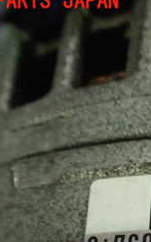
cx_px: 240
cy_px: 219
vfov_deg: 24.8
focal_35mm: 81
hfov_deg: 14.7
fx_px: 535
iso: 800
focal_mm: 5.4
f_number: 2.3
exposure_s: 1/80
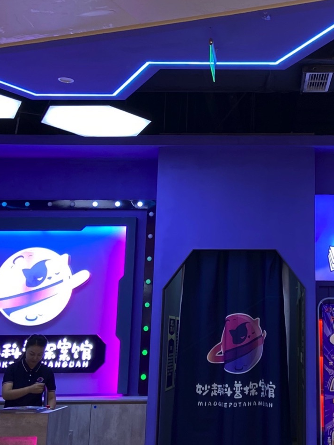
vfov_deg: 34.2
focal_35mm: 56
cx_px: 267
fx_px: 721
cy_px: 164
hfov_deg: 25.6
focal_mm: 4.25
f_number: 1.8
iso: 50
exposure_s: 1/100
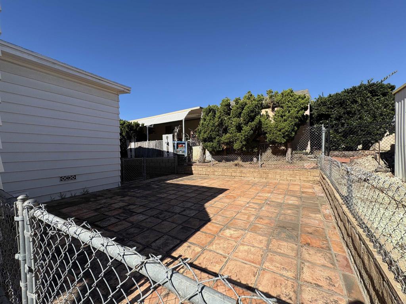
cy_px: 152
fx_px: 164
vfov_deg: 85.7
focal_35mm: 14
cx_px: 203
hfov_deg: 102.1
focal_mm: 2.22
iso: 50
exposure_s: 1/1600
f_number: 2.2
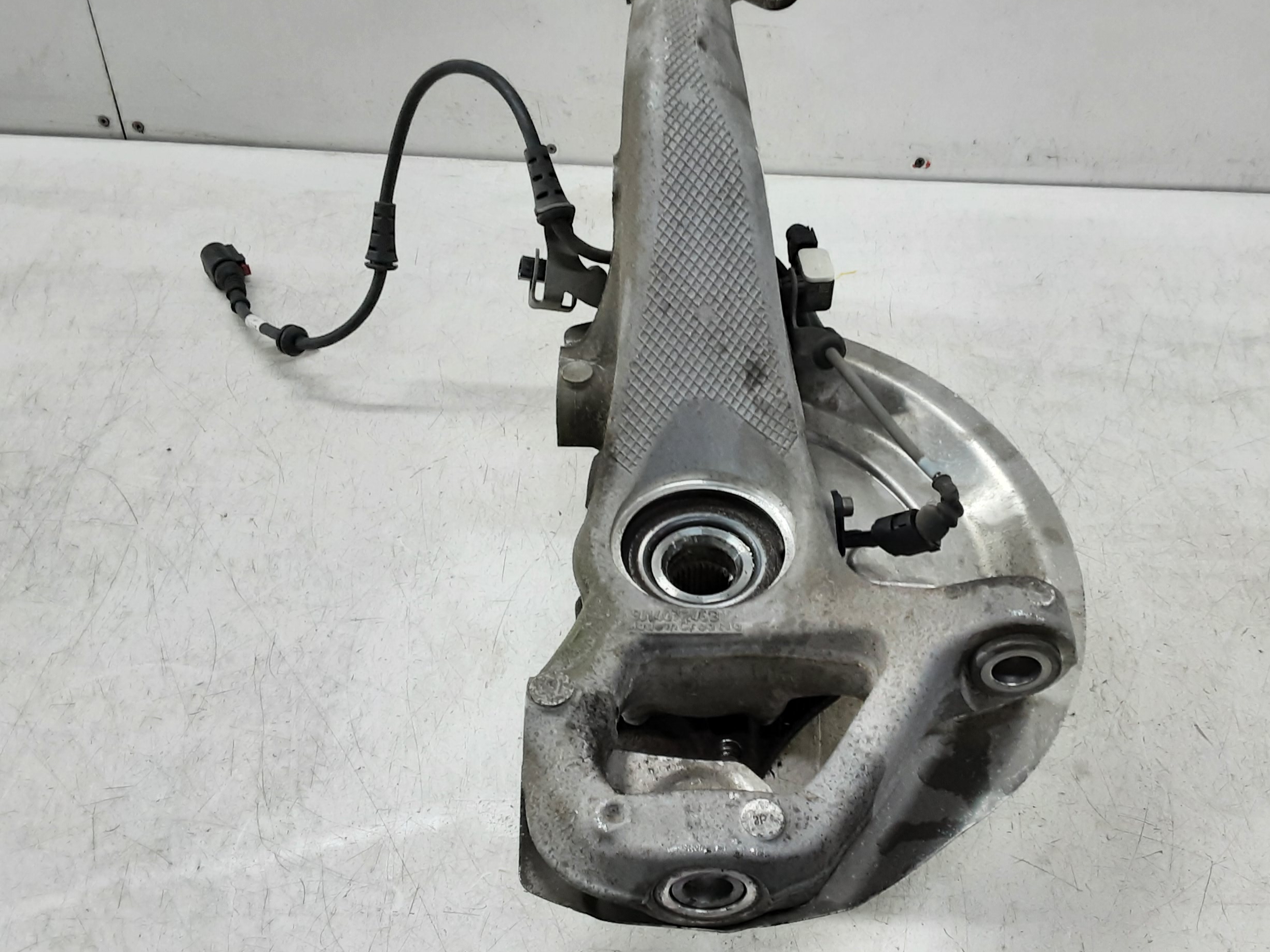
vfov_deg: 39.7
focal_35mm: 36
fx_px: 1321
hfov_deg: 51.3
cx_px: 697
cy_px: 487
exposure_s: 1/50
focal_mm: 2.91
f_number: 1.9
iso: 100
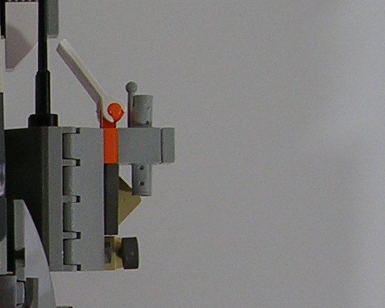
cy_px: 325
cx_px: -133
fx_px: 1744
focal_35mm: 153
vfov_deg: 10.0
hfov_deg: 12.2
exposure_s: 1/30
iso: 50
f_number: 2.9
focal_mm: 6.2
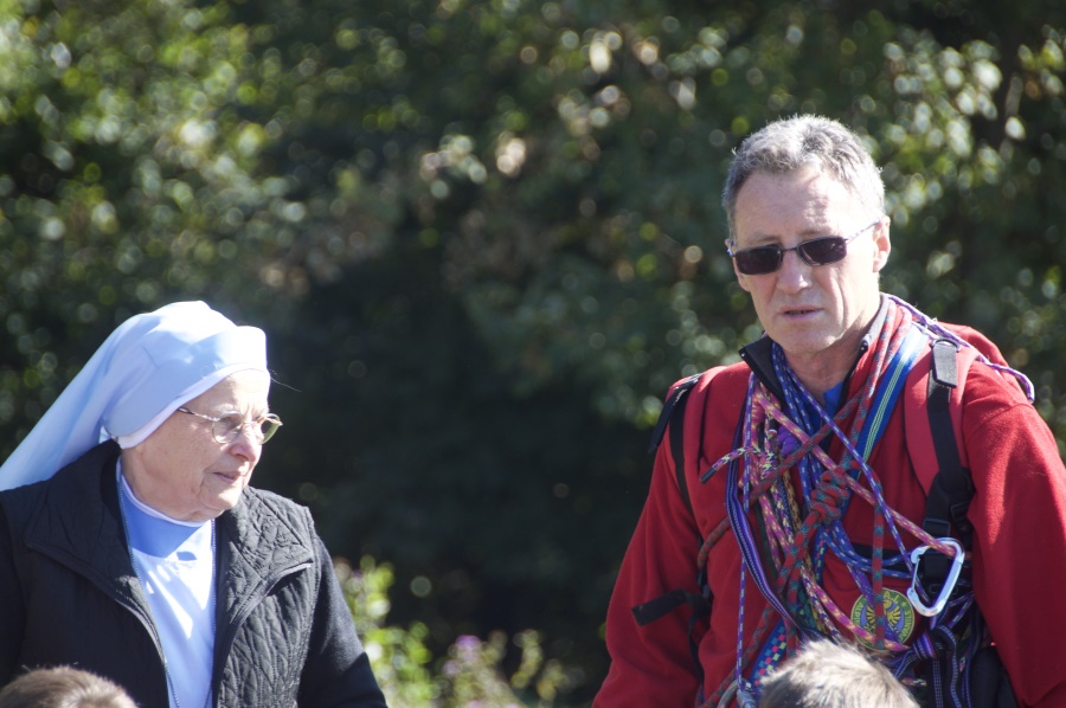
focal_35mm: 255
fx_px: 7543
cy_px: 354
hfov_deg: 8.1
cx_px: 533
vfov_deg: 5.4
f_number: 5.6
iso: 400
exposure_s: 1/320
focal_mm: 170
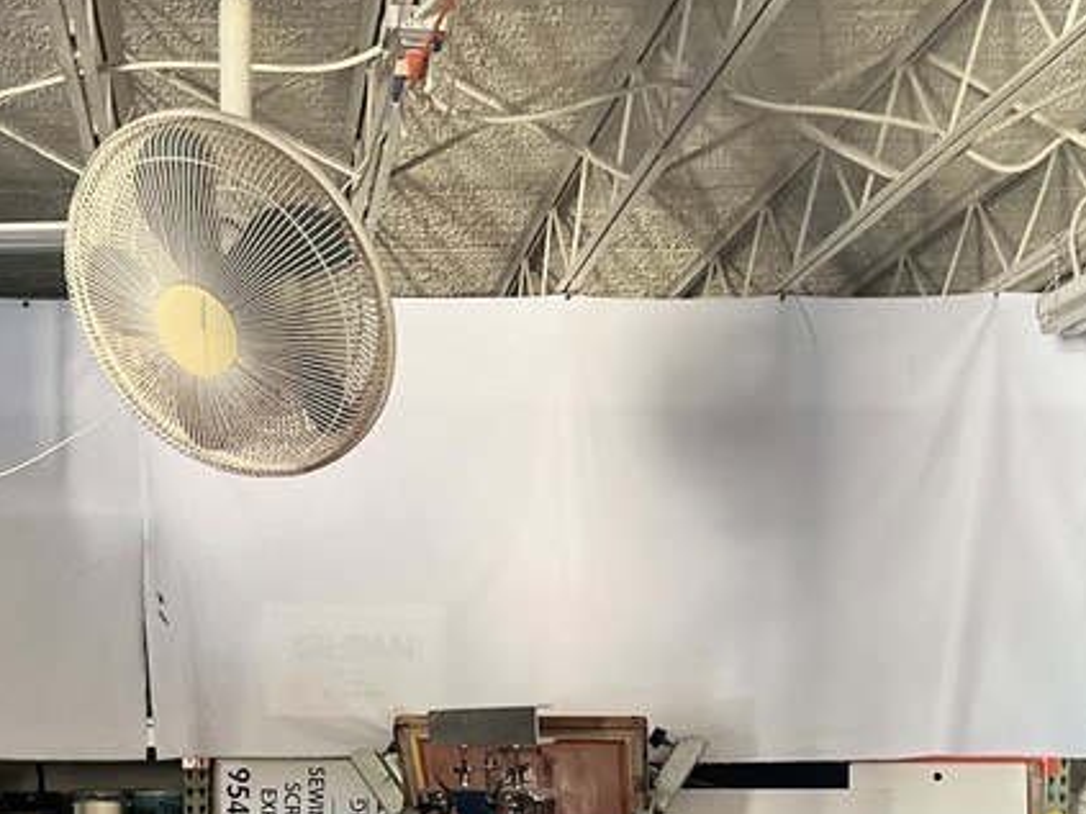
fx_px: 1976
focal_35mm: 63
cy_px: 930
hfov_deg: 30.3
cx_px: 282
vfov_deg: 21.8
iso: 640
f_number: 1.6
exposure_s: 1/30
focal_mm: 5.1
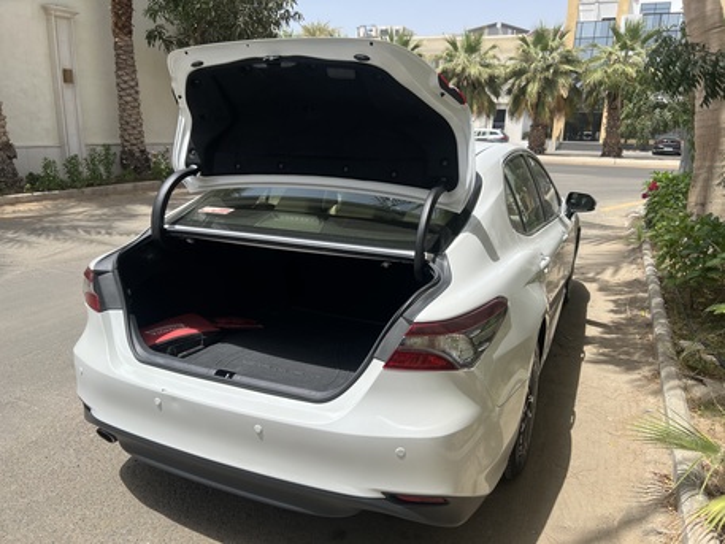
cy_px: 272
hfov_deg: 67.3
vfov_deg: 53.1
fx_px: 545
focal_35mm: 26
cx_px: 362
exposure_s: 1/3077
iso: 50
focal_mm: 5.7
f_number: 1.5
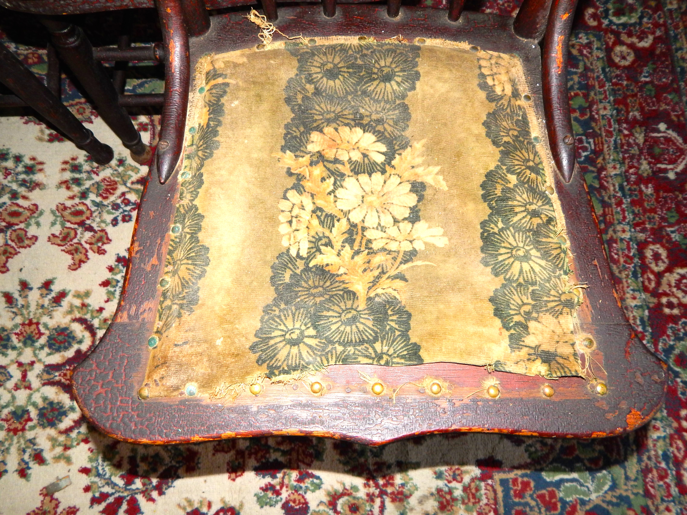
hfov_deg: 69.4
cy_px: 258
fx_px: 496
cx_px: 344
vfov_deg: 54.9
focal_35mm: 25
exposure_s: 1/30
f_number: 3.1
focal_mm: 4.5
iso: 200
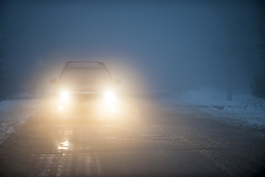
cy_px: 88
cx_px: 132
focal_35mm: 200
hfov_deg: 10.3
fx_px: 1472
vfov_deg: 6.9
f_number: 3.2
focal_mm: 200
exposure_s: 1/125
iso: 200
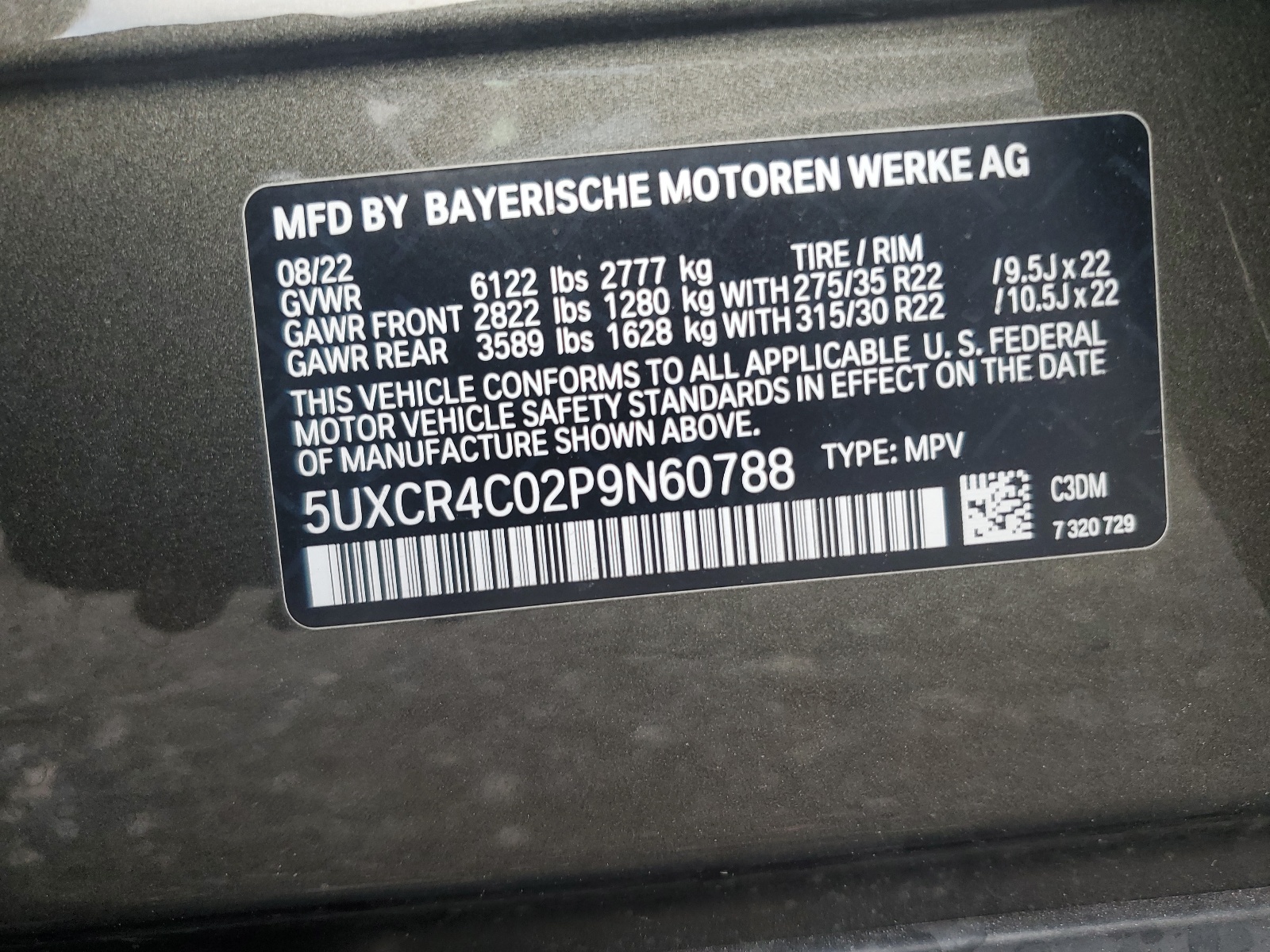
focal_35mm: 26
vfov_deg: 53.1
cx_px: 635
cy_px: 476
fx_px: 954
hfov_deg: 67.3
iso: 55
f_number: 1.5
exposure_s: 1/120
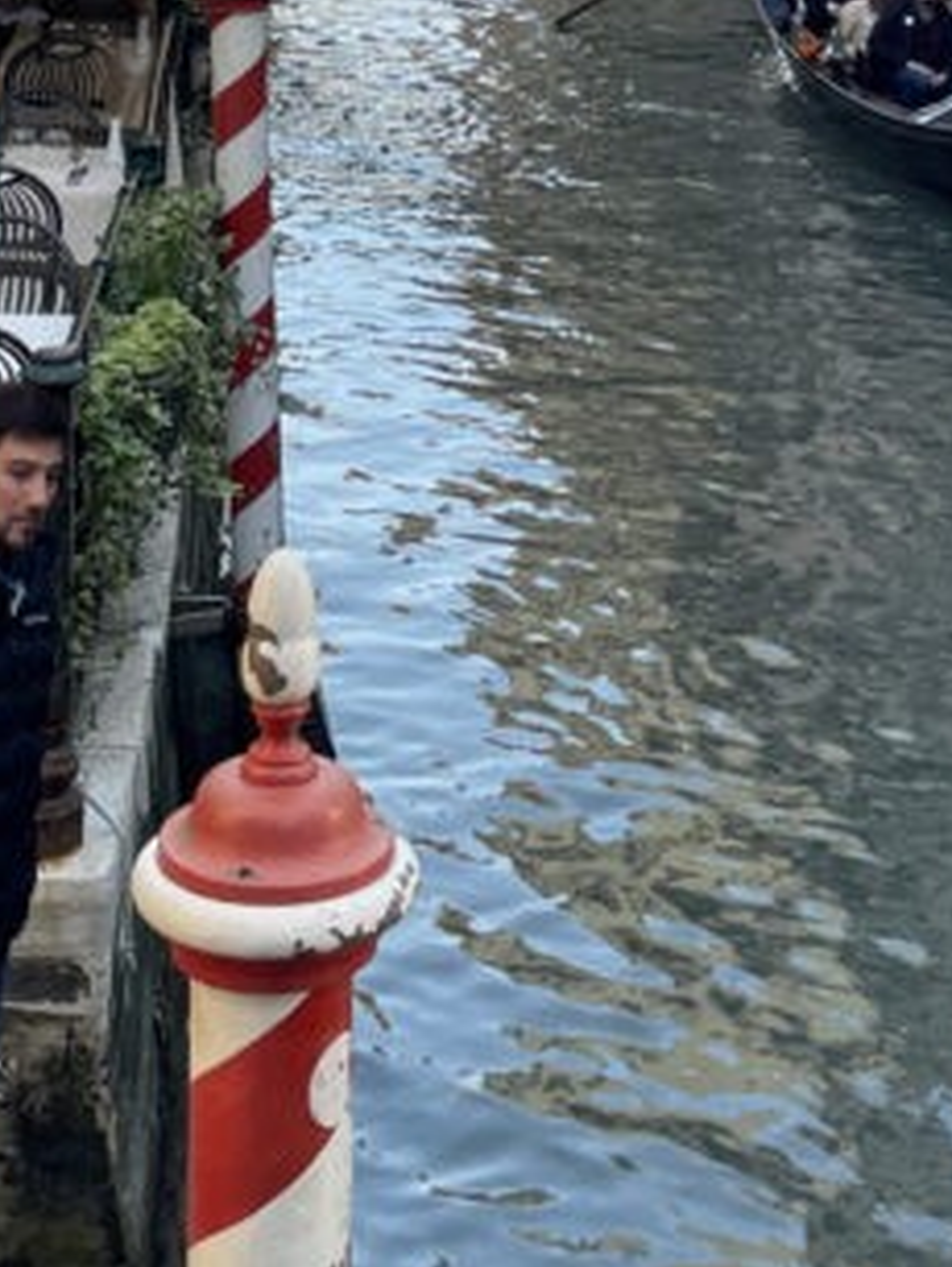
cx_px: 542
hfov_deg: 17.0
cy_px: -538
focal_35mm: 87
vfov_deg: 19.9
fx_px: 3186
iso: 32
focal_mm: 4.2
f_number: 1.6
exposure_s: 1/238
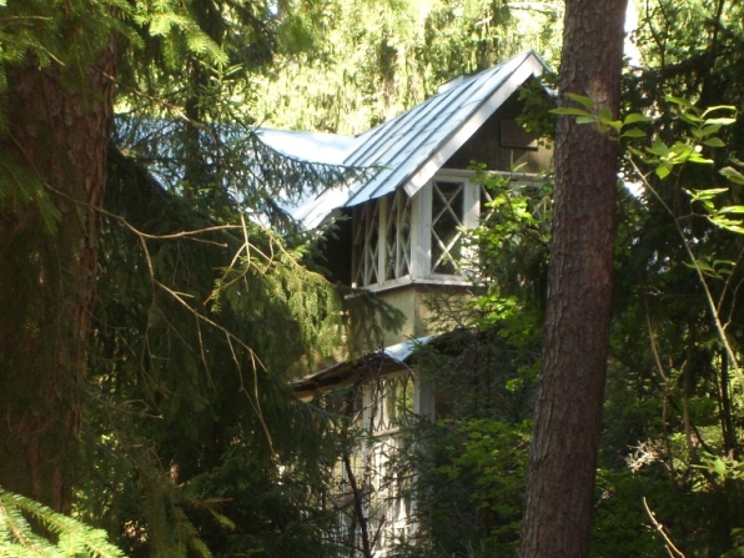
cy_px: 328
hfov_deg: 14.0
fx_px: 3031
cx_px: 437
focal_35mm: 141
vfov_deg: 10.5
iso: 200
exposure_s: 1/60
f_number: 4.9
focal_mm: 17.4
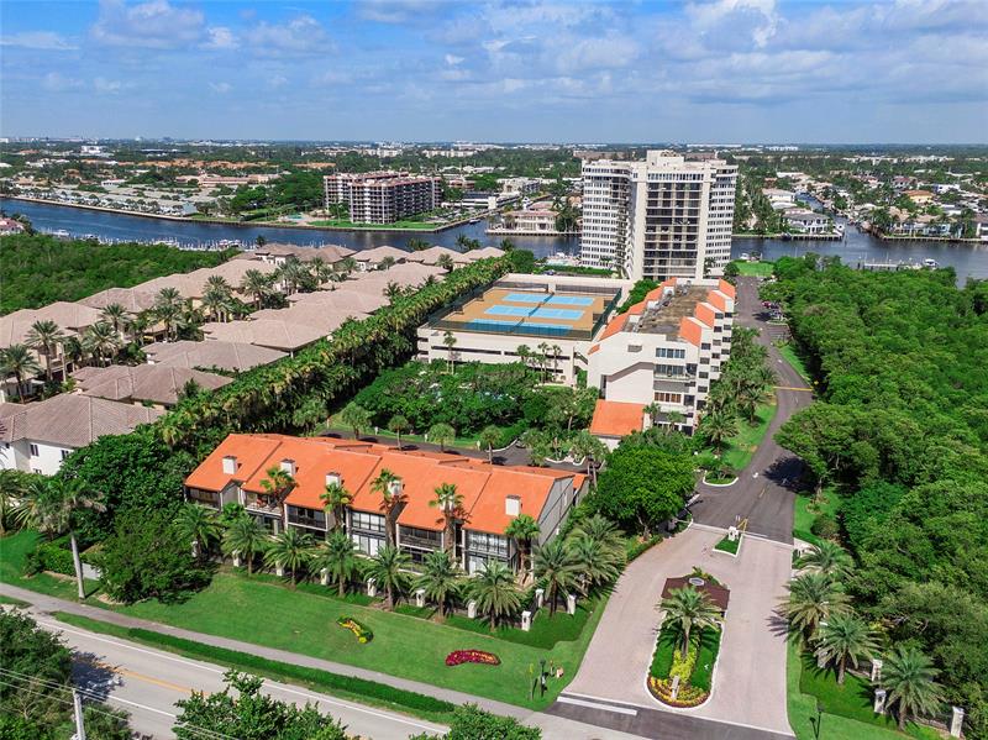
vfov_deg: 48.2
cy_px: 370
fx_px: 827
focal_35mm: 29
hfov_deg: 61.7
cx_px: 494
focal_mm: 5.11
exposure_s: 1/1600
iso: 100
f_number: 3
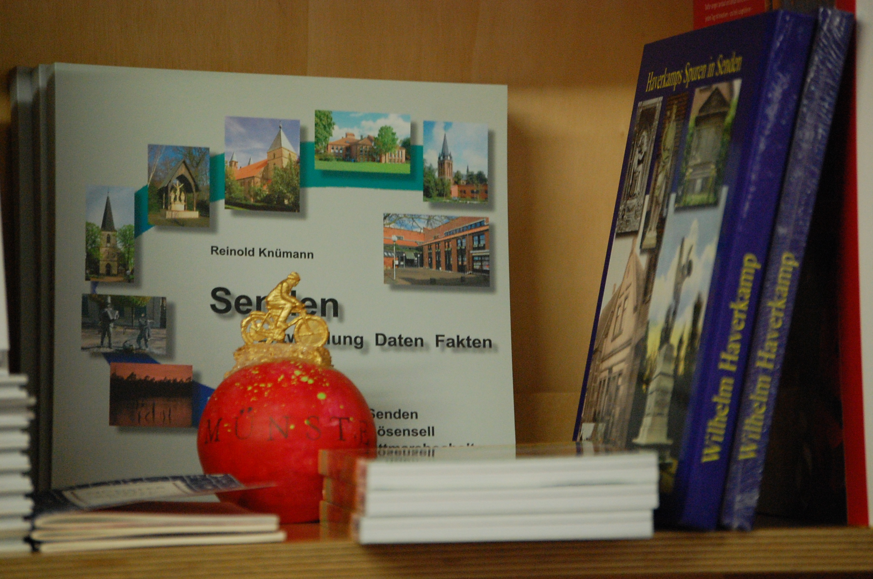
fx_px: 4902
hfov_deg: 10.2
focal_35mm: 202
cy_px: 290
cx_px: 436
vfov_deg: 6.8
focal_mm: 135
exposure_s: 1/30
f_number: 5
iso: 1600
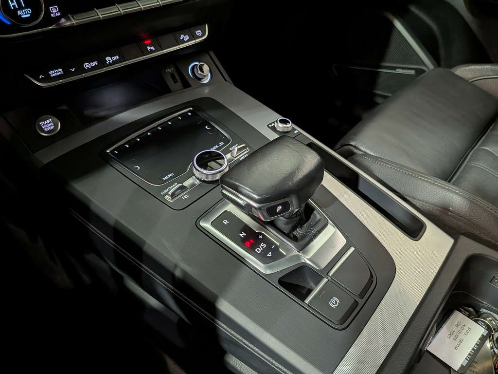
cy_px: 187
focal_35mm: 24
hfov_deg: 71.6
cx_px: 249
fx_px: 345
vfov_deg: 56.8
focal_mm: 4.53
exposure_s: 1/110
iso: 104
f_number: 1.7
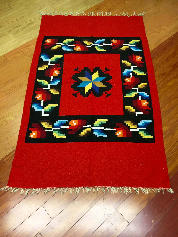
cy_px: 118
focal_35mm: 29
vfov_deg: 61.7
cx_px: 89
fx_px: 199
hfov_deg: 48.2
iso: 64
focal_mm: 4.15
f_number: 2.2
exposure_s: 1/30
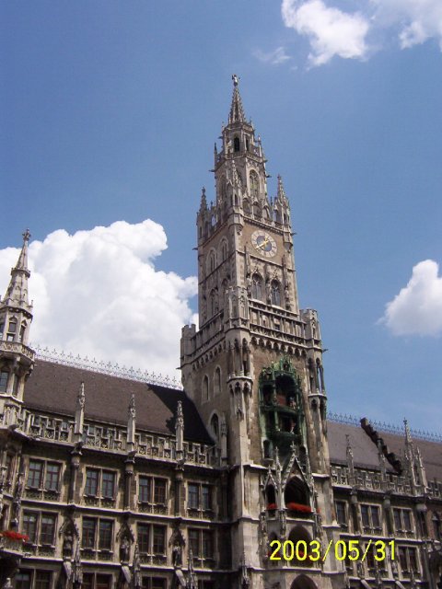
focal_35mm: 36
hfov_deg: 39.7
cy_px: 294
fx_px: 613
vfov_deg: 51.4
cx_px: 221
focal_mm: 5.54
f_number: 5.24
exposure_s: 1/1295
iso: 100
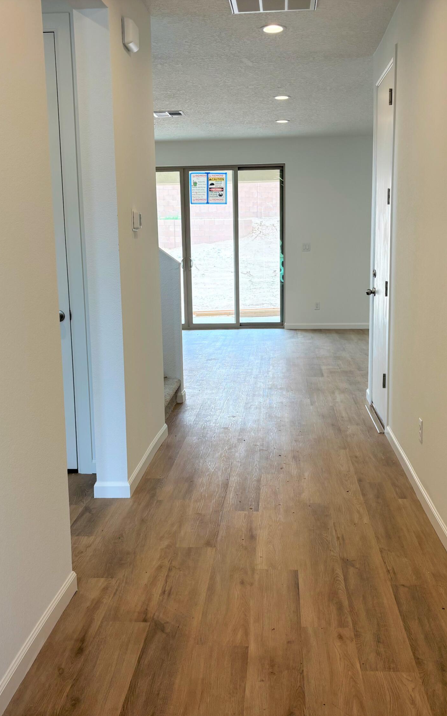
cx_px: 223
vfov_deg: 52.7
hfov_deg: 34.4
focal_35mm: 37
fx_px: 721
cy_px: 357
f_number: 1.6
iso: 50
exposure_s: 1/170
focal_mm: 5.96
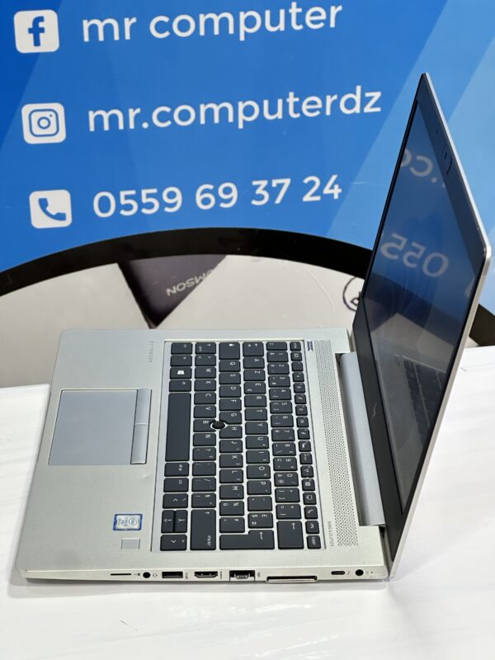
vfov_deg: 25.3
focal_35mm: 77
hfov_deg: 19.1
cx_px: 248
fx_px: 1468
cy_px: 330
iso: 320
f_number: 2.8
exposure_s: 1/100
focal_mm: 9
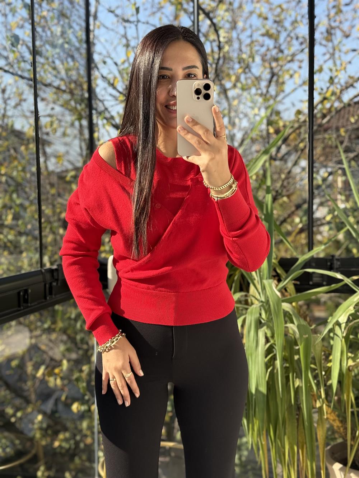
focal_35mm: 48
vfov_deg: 39.7
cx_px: 180
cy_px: 239
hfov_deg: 30.3
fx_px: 664
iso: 80
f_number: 1.78
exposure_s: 1/928
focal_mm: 6.76
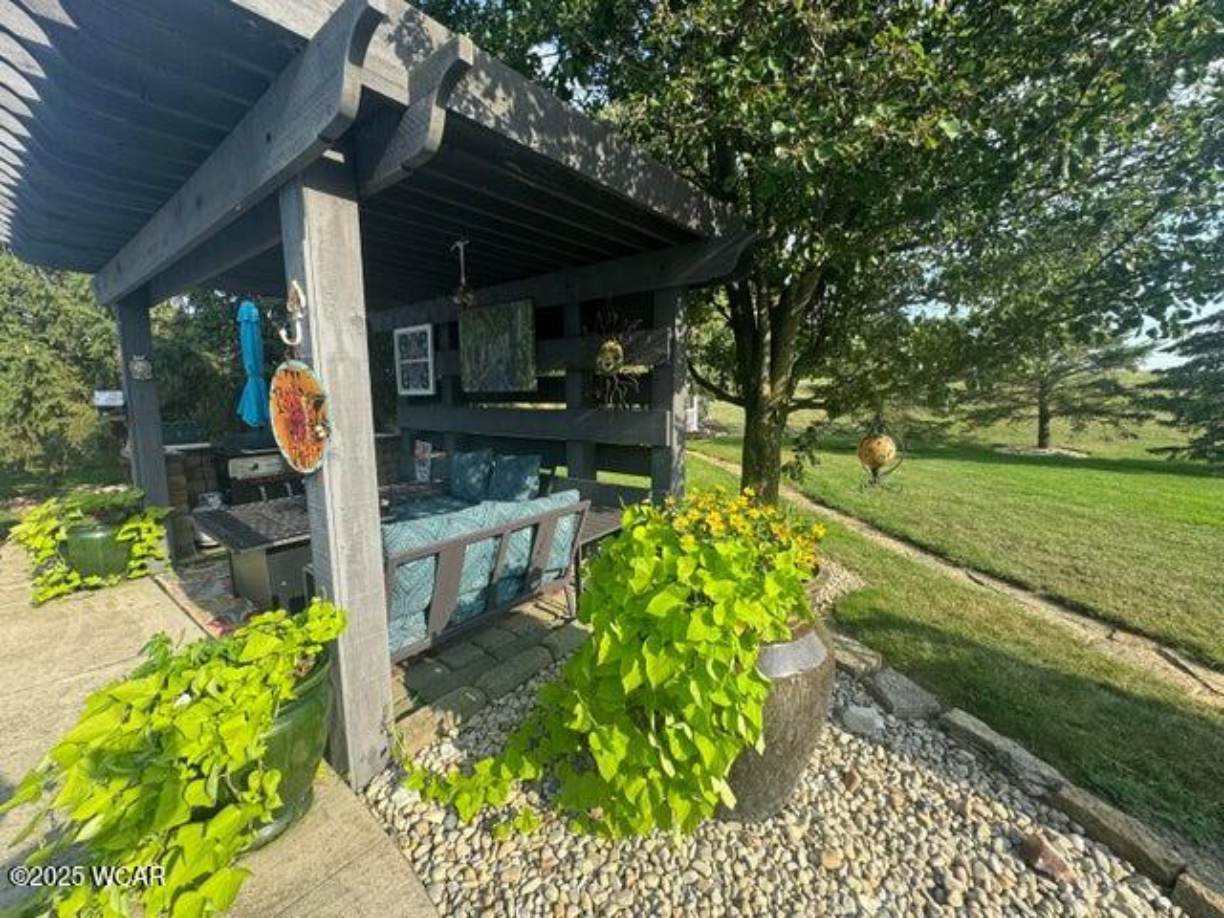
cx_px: 612
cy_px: 459
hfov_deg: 102.1
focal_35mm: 14
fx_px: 495
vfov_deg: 85.7
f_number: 2.2
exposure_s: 1/459
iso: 40
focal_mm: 2.22
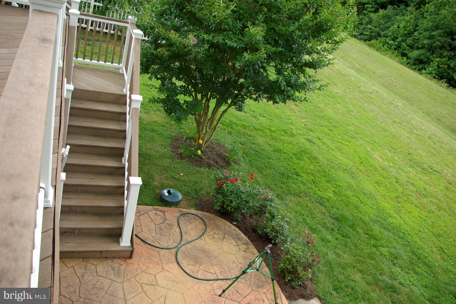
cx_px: 228
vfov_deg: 43.6
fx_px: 380
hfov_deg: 61.9
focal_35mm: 30
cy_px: 152
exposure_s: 1/60
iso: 100
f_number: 5.6
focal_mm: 20
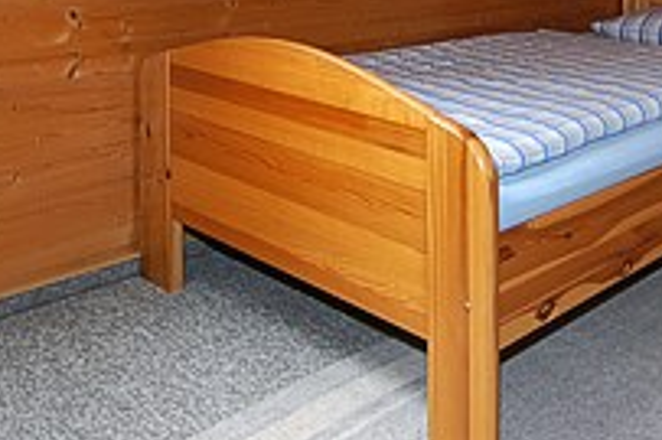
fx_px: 735
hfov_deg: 45.4
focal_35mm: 40
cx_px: 554
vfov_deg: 32.6
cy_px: 104
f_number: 5
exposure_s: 1/80
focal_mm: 12
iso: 400
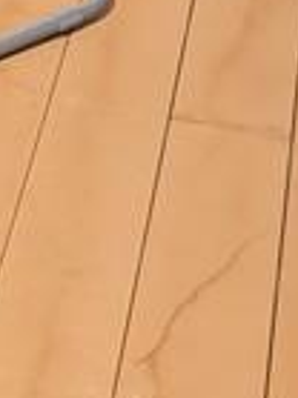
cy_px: -178
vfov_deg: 9.3
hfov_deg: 6.6
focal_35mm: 207
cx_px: -556
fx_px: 2380
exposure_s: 1/3003
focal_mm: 3.99
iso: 20
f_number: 1.8
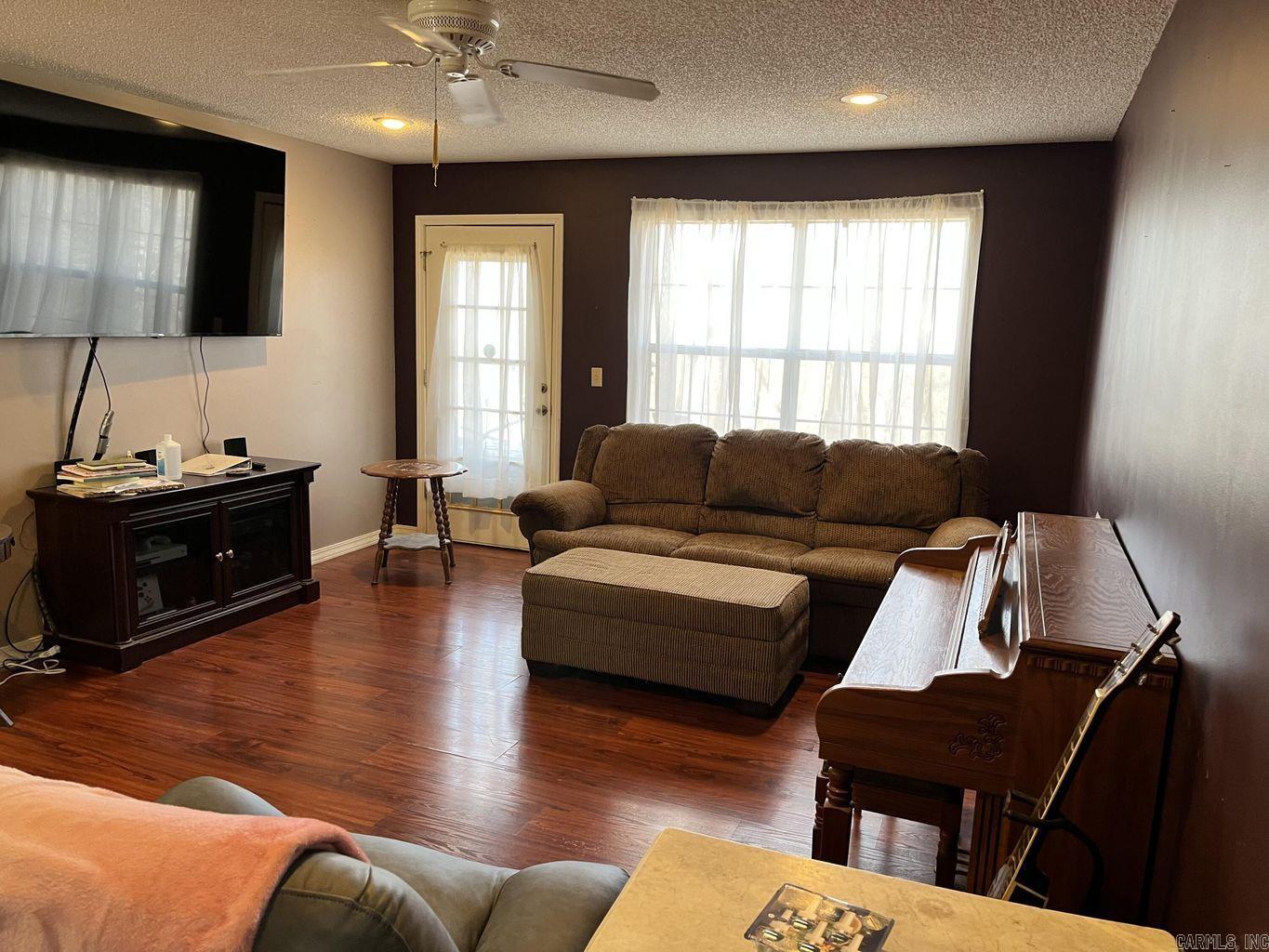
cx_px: 634
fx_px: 953
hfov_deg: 67.3
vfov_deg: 53.1
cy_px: 476
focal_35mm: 26
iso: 100
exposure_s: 1/60
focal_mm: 5.1
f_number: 1.6
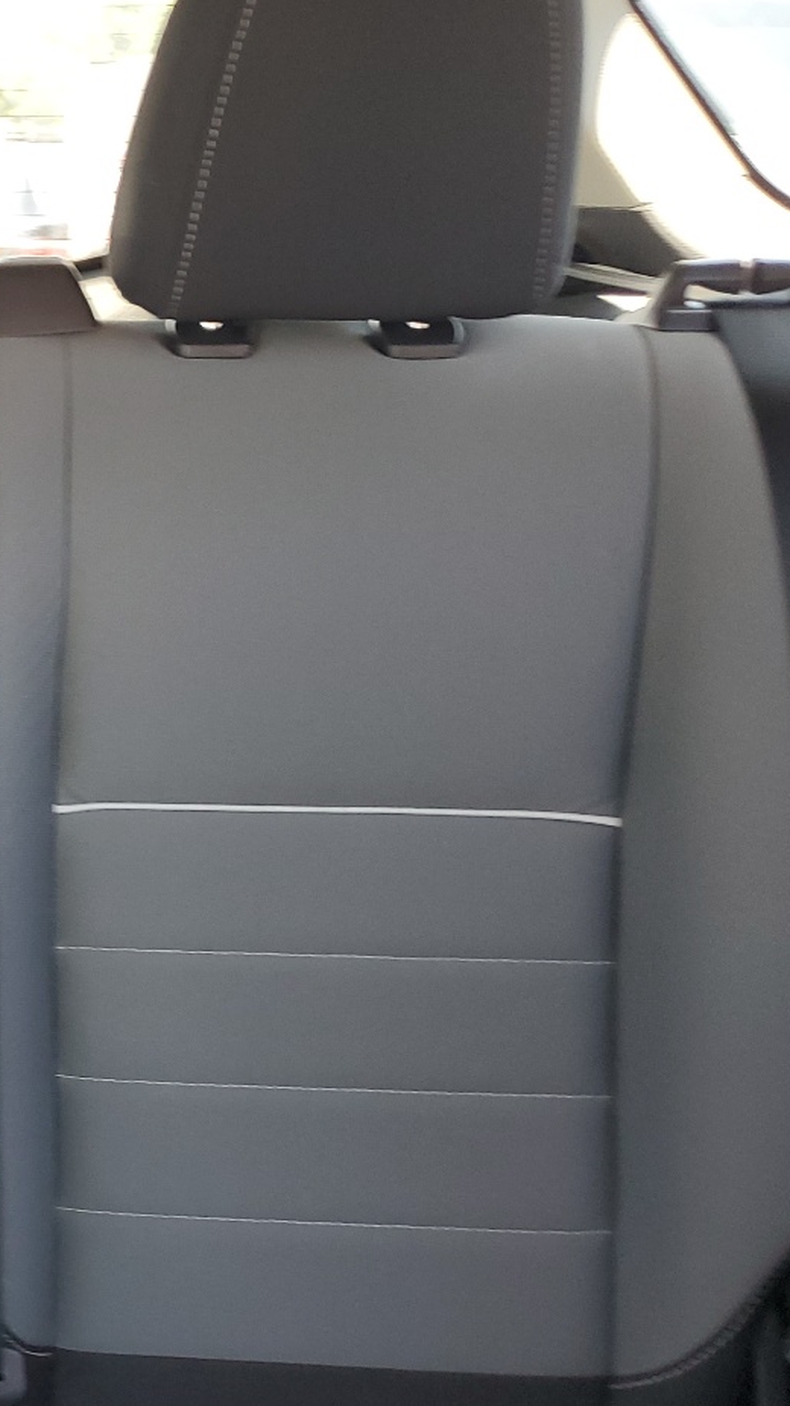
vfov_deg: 42.1
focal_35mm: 49
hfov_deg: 21.2
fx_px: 1826
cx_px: -337
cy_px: 751
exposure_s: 1/60.2
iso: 65
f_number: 1.5
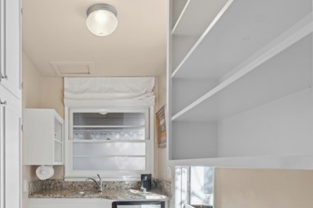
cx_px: 104
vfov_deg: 43.0
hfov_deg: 62.1
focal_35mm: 29
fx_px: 252
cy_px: 165
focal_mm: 17
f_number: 9
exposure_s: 1/15
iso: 100
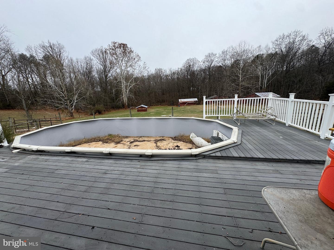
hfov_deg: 102.1
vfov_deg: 85.7
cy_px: 125
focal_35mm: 14
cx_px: 167
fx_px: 135
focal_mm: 2.22
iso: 50
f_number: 2.2
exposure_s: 1/512
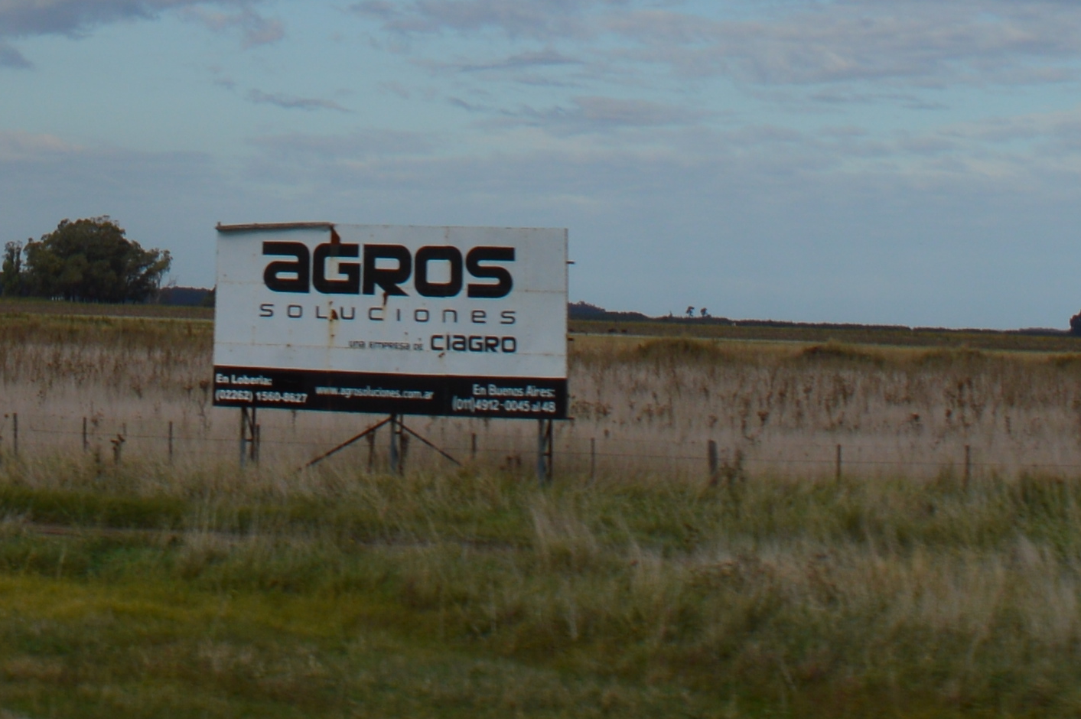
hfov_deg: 12.2
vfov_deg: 7.9
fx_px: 4981
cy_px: -776
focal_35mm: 166
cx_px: -7
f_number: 9
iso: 100
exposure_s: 1/320
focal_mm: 26
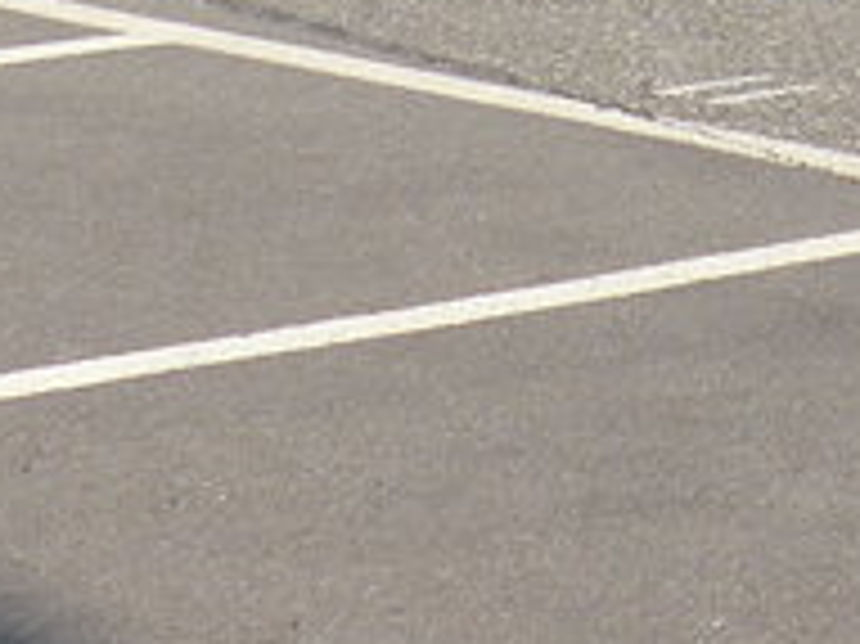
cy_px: -1103
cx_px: 1810
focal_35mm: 226
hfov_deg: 8.3
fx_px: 5611
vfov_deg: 6.2
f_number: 2.8
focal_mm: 7.5
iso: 80
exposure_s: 1/1000
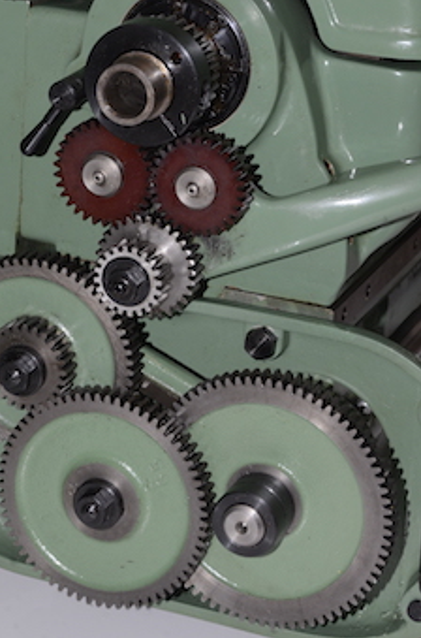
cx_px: 197
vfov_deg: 13.9
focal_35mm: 148
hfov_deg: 9.2
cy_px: 267
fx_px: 2612
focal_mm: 82
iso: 800
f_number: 14
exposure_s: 1/60
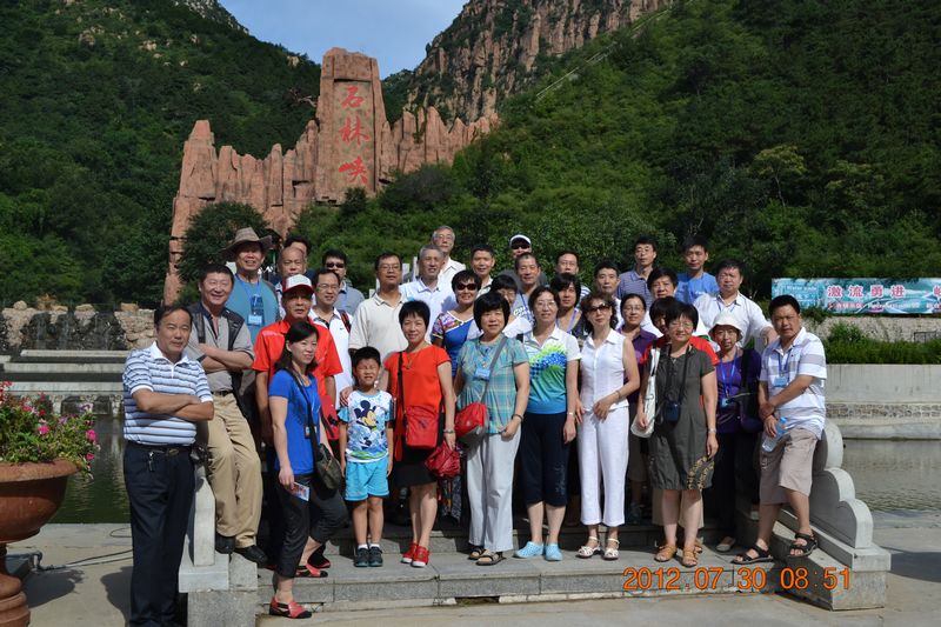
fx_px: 1019
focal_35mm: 39
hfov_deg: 49.6
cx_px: 470
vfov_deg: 34.2
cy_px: 314
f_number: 8
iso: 100
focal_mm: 26
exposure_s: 1/250
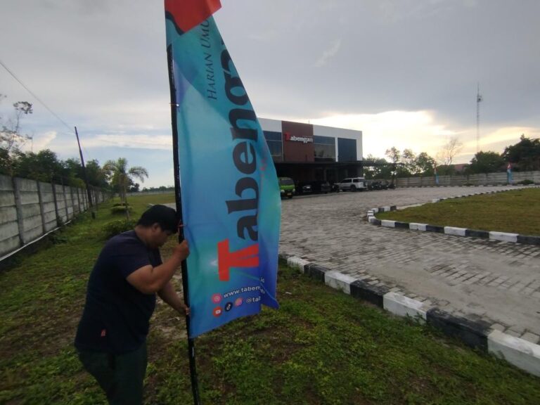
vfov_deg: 81.7
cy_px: 202
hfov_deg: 98.2
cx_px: 270
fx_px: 234
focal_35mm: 15
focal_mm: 1.65
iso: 50
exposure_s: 1/1045
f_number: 2.2
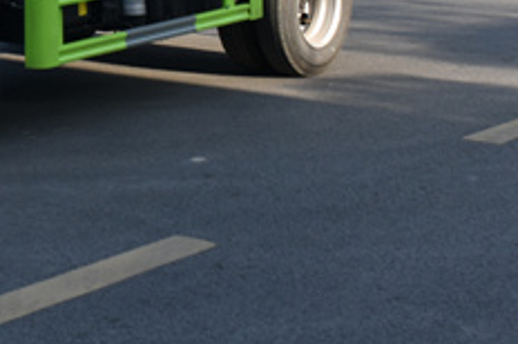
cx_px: -105
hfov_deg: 16.3
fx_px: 1739
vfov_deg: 10.9
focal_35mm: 121
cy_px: -165
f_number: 7.1
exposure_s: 1/250
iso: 200
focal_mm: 22
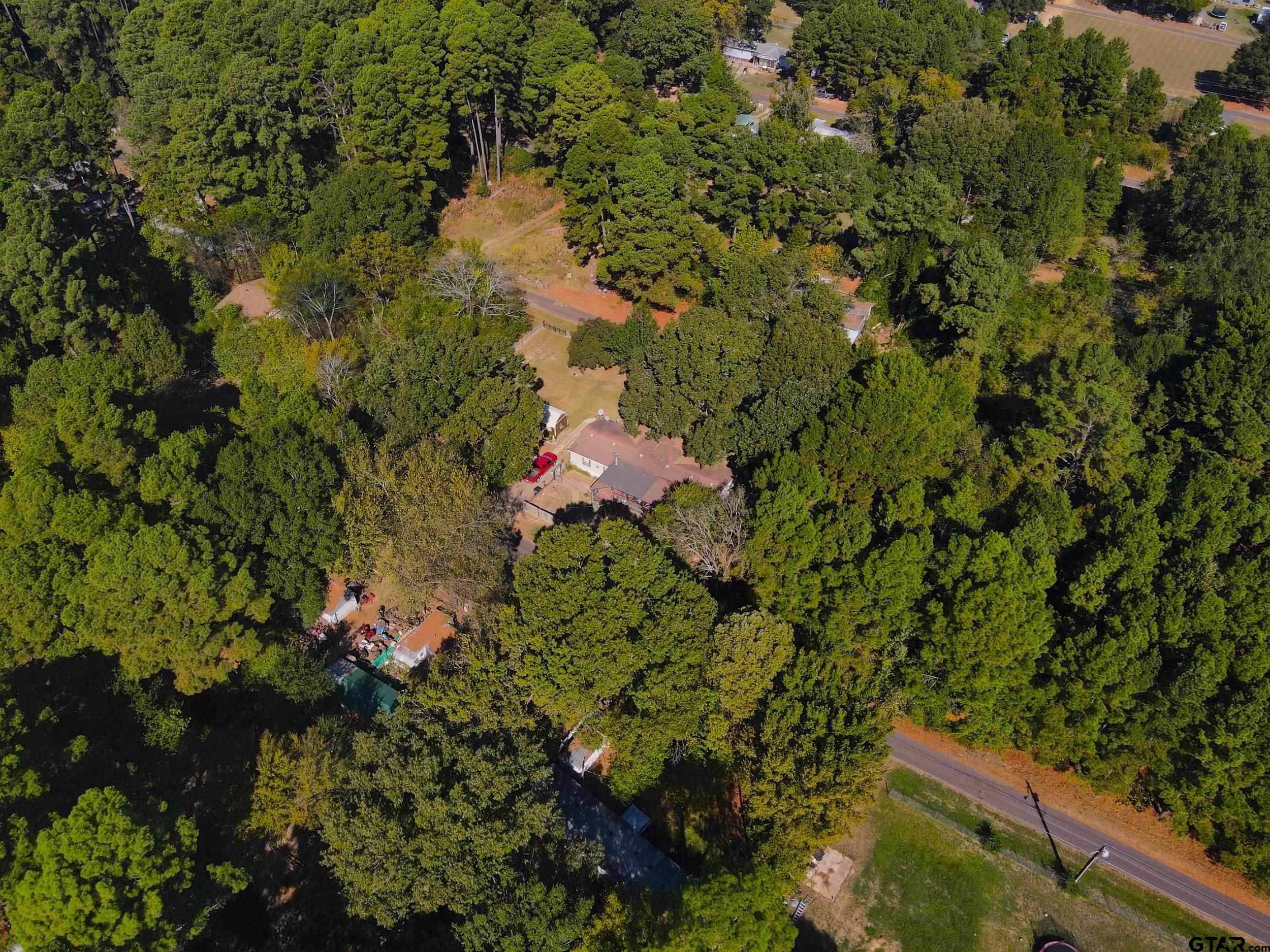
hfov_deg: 71.6
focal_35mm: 24
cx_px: 635
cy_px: 476
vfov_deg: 56.8
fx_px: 881
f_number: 2.8
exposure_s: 1/1000
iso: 100
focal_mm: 4.5
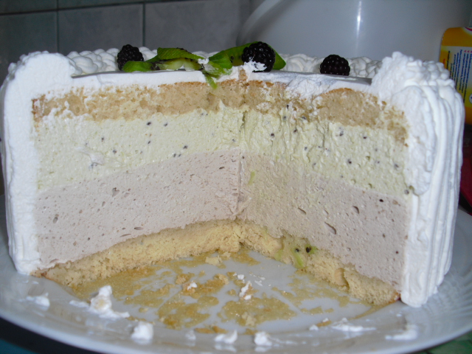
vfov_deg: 39.7
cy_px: 177
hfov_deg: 51.4
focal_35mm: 36
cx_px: 236
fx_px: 491
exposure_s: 1/60
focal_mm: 6.3
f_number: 3.1
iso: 64
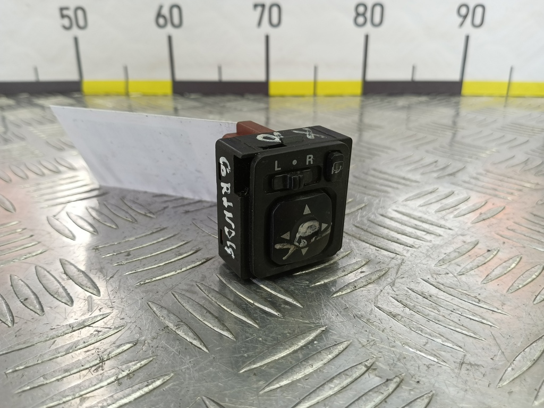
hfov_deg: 73.9
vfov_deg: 58.9
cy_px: 204
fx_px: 361
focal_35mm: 23
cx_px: 272
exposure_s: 1/50
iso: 107
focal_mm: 4.11
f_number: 1.6
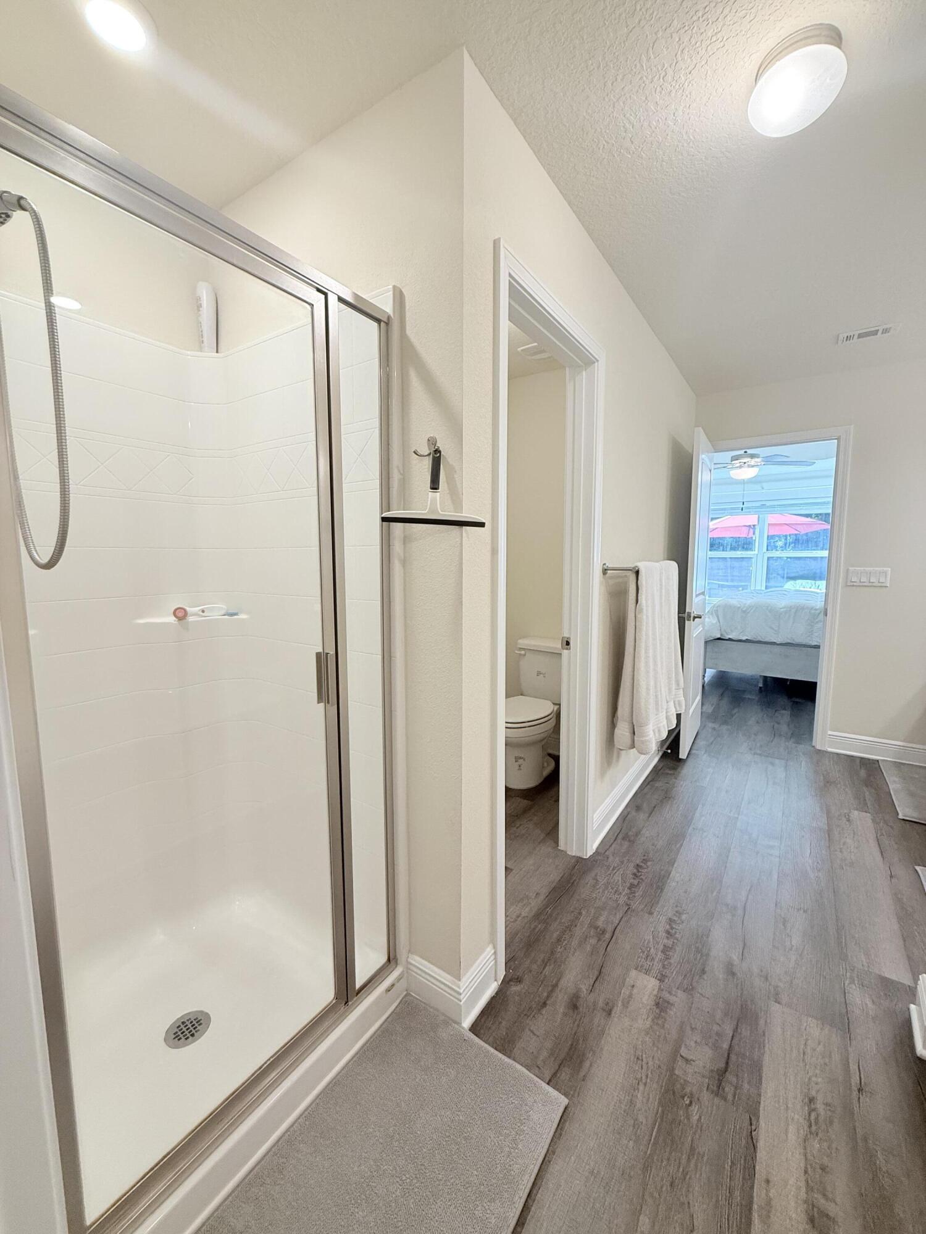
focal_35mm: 14
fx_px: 499
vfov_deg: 102.1
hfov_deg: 85.7
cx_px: 463
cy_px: 617
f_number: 2.2
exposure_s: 1/120
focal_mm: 2.22
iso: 200
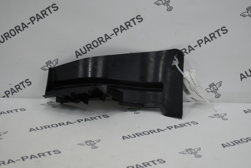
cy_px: 84
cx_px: 126
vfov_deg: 20.2
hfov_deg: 29.9
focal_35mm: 68
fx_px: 471
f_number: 5
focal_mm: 45
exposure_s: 1/200
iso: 720
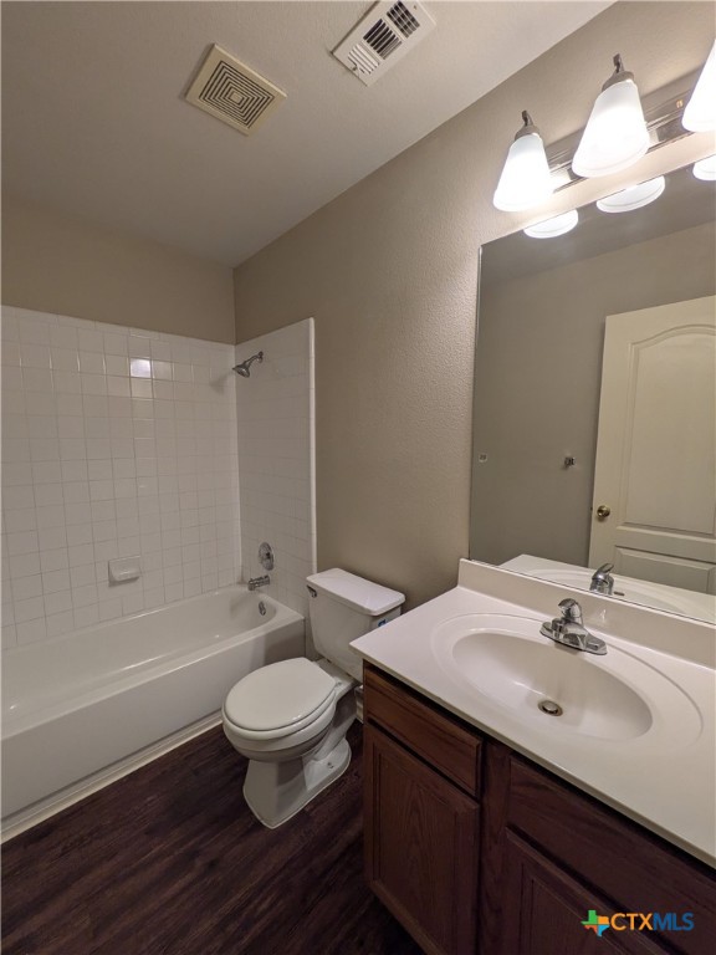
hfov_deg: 85.7
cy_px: 478
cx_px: 358
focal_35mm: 14
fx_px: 386
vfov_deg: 102.1
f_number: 2.2
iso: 50
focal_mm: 1.83
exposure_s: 1/60
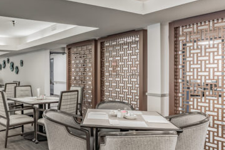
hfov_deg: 53.0
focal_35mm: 35
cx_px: 66
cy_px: 74
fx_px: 218
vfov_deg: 38.0
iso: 200
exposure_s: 1/13
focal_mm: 16.9
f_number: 8
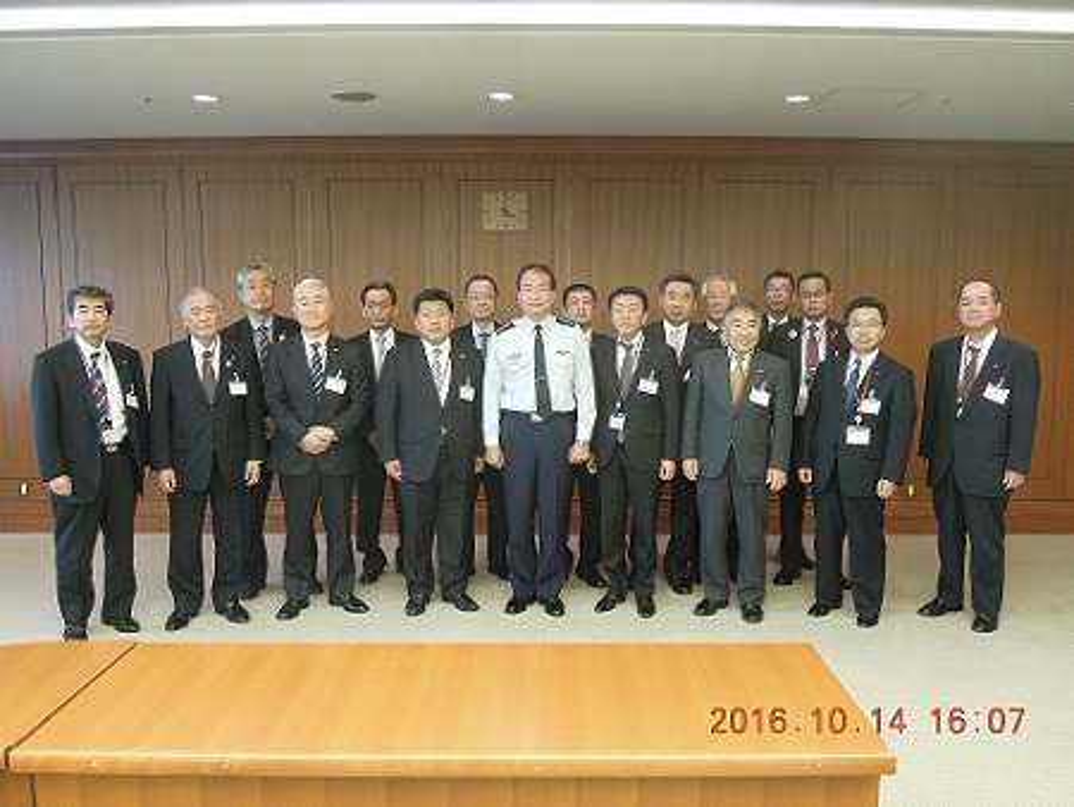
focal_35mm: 31
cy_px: 404
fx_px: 962
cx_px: 537
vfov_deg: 45.5
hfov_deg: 58.3
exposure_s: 1/40
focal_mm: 5.5
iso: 400
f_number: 3
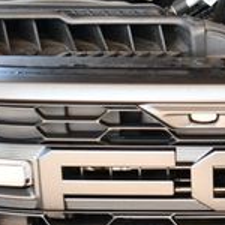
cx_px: 328
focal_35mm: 131
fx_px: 963
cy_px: -8
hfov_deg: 12.7
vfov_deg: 13.1
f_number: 3.5
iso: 500
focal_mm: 18
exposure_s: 1/250
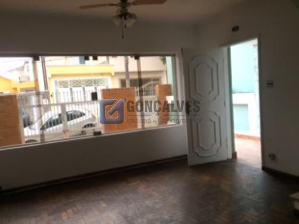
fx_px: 259
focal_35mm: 30
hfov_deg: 60.0
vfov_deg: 46.8
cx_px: 146
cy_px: 114
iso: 80
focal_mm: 4.15
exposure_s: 1/30
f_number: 2.2
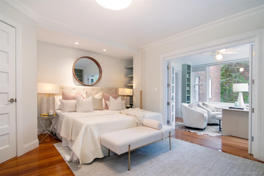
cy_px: 88
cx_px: 132
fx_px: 121
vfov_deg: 72.0
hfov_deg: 95.0
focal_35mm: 16
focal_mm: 11
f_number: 8
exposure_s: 1/30
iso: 640
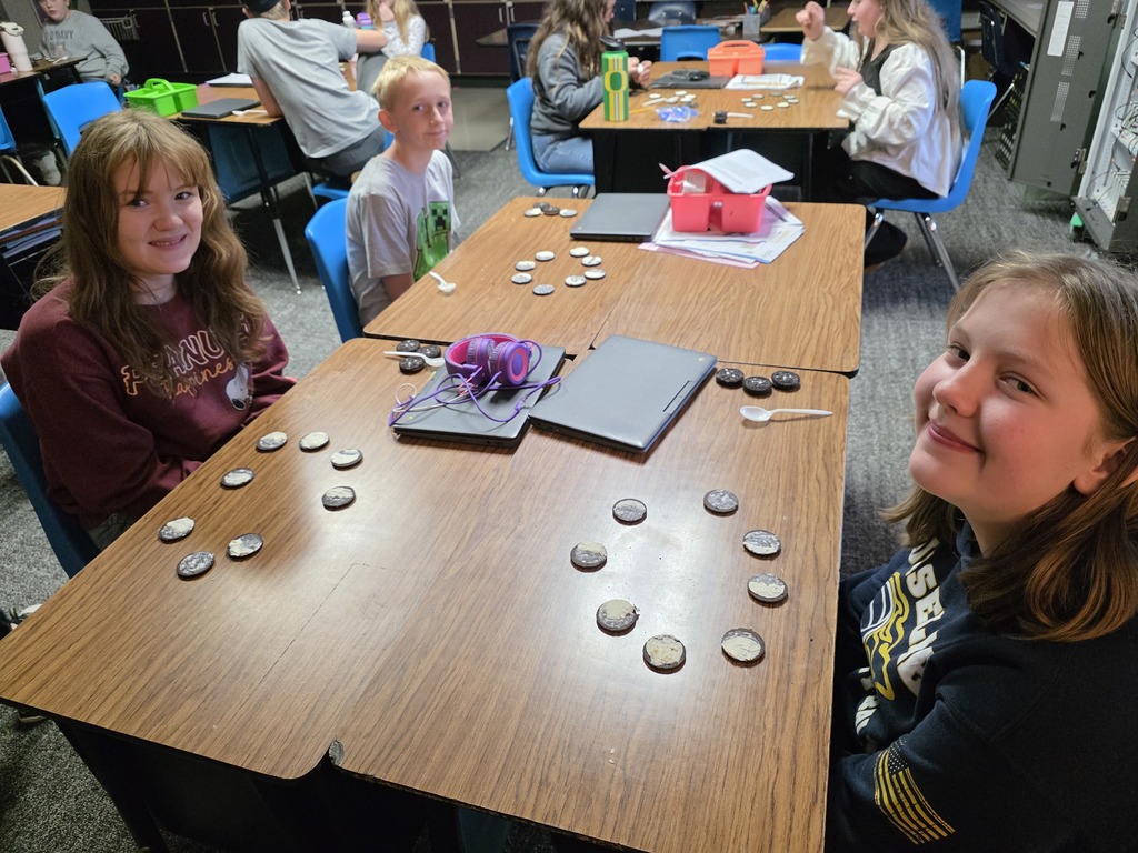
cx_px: 569
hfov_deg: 73.9
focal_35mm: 23
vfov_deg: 58.9
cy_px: 426
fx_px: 756
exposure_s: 1/120
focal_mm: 6.3
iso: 1250
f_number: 1.7
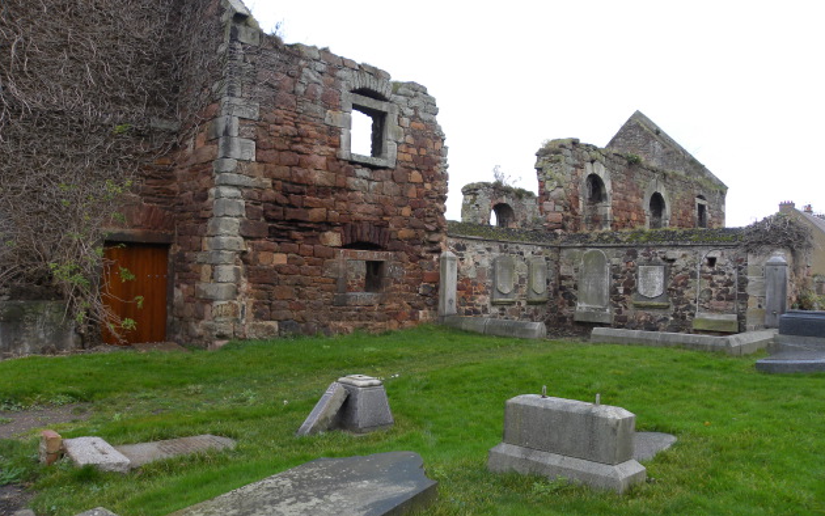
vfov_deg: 44.6
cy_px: 251
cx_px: 418
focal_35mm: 28
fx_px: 630
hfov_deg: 66.5
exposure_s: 1/67.3
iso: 64
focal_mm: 4.6
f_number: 2.8
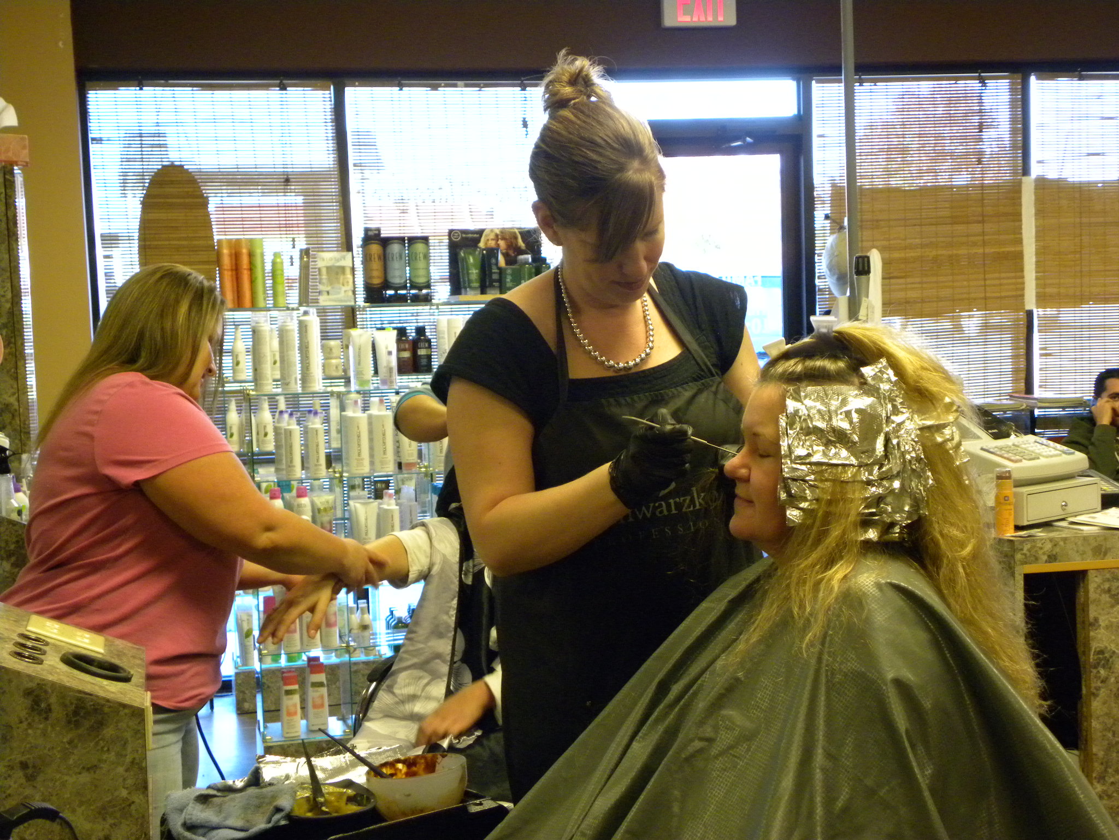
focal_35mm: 58
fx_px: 1875
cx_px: 560
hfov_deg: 33.2
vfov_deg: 25.2
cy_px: 420
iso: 400
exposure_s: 1/45.7
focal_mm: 10.3
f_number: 3.5
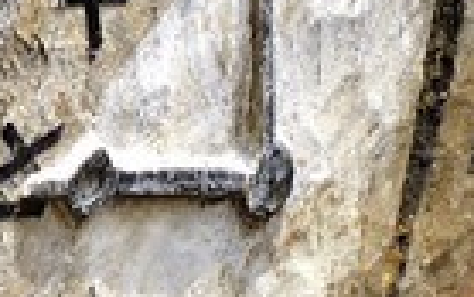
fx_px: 8516
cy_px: 1751
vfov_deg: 1.9
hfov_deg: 3.2
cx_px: 312
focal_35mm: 659
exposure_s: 1/250
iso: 200
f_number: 7.1
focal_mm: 56
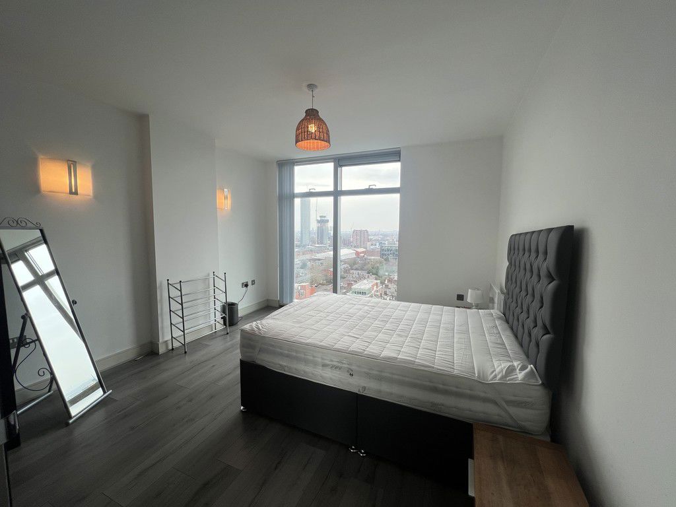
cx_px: 338
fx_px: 254
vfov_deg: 89.9
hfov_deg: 106.2
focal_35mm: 13
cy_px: 254
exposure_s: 1/196
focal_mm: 1.57
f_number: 1.8
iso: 32
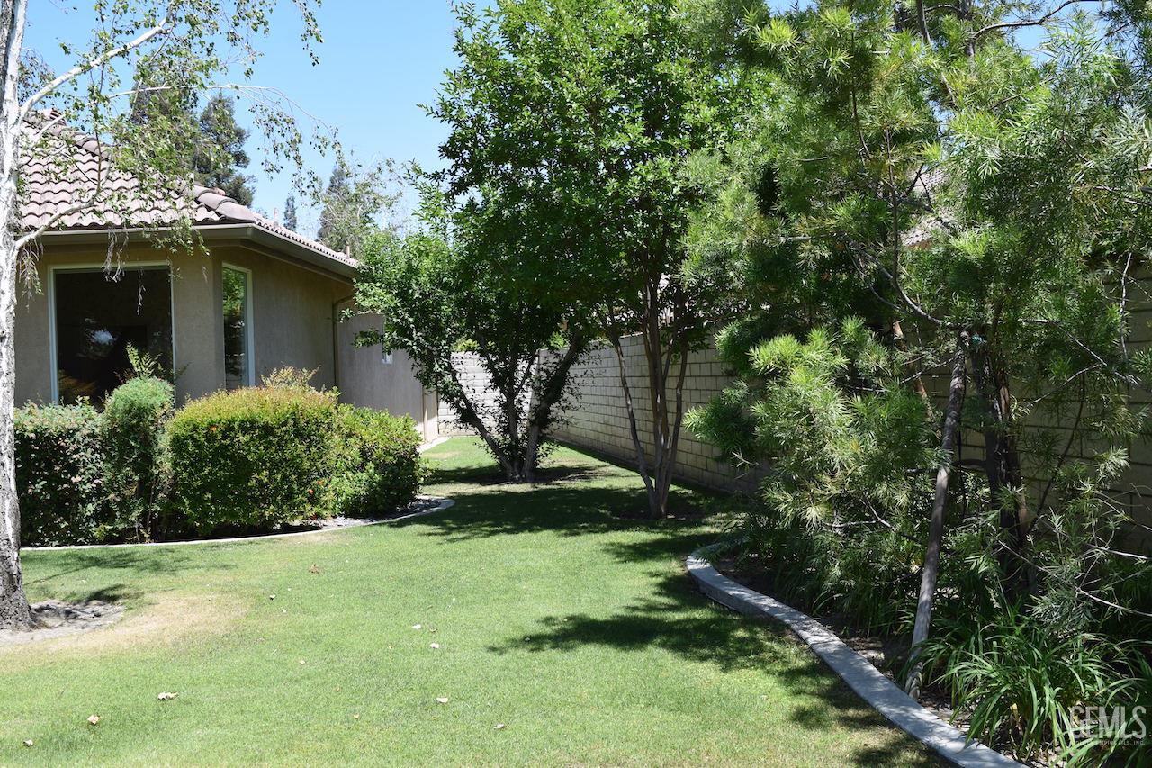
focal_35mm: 36
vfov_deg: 36.9
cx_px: 576
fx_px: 1152
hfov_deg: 53.1
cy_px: 384
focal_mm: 24
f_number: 8
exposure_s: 1/250
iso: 200
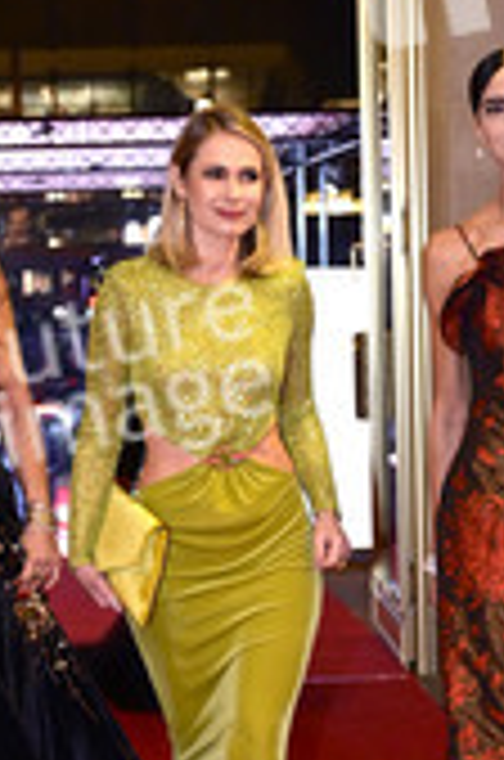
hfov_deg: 13.3
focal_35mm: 102
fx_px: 2151
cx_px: 171
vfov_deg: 19.8
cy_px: 616
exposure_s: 1/200
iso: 2000
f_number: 2.8
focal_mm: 43
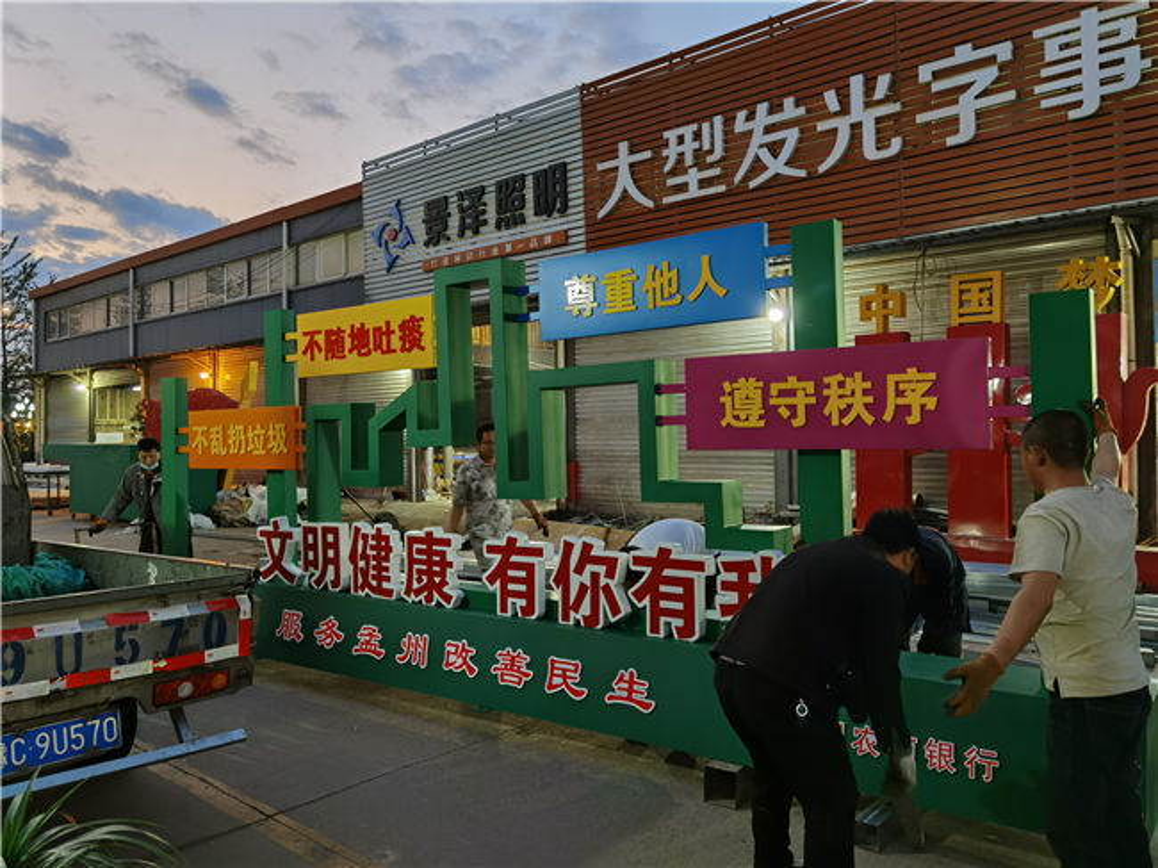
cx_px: 579
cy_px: 434
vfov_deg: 51.3
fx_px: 903
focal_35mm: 27
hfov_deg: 65.3
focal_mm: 6.71
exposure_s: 1/33.3
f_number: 1.9
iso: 200
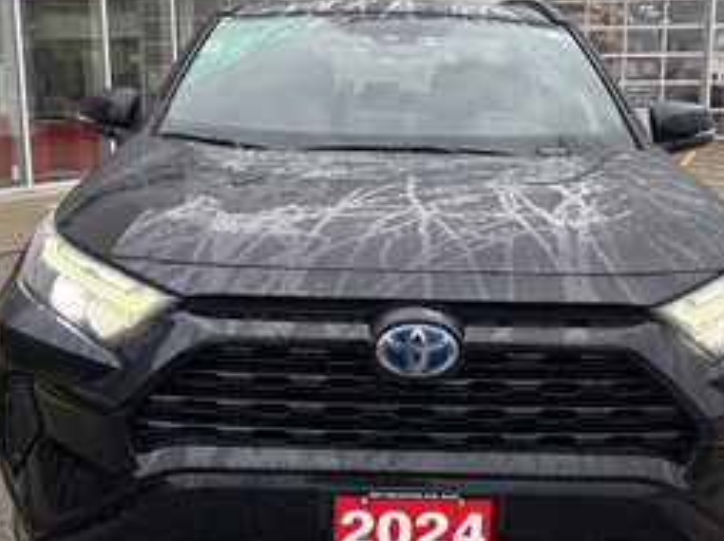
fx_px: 899
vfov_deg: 33.5
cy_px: 317
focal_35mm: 43
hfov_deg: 43.9
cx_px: 382
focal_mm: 5.96
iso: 40
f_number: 1.6
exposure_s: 1/112
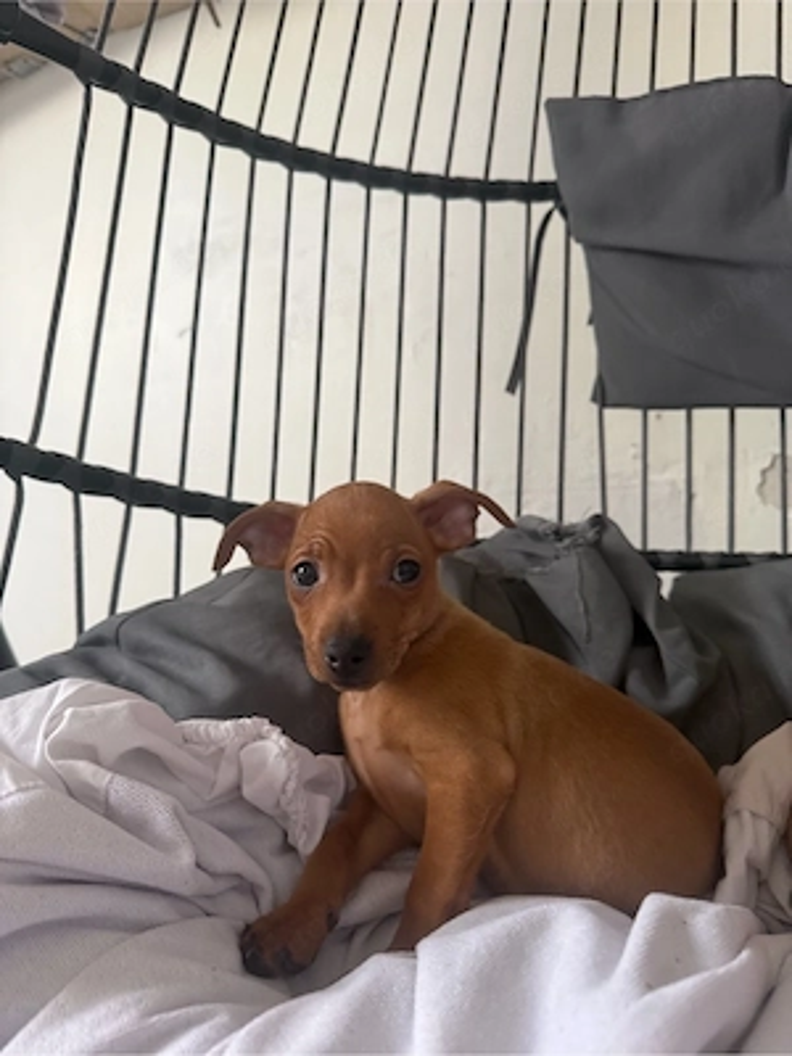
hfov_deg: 56.8
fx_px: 732
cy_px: 528
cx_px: 396
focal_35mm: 24
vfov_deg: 71.6
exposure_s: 1/50
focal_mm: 6.76
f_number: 1.78
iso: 320
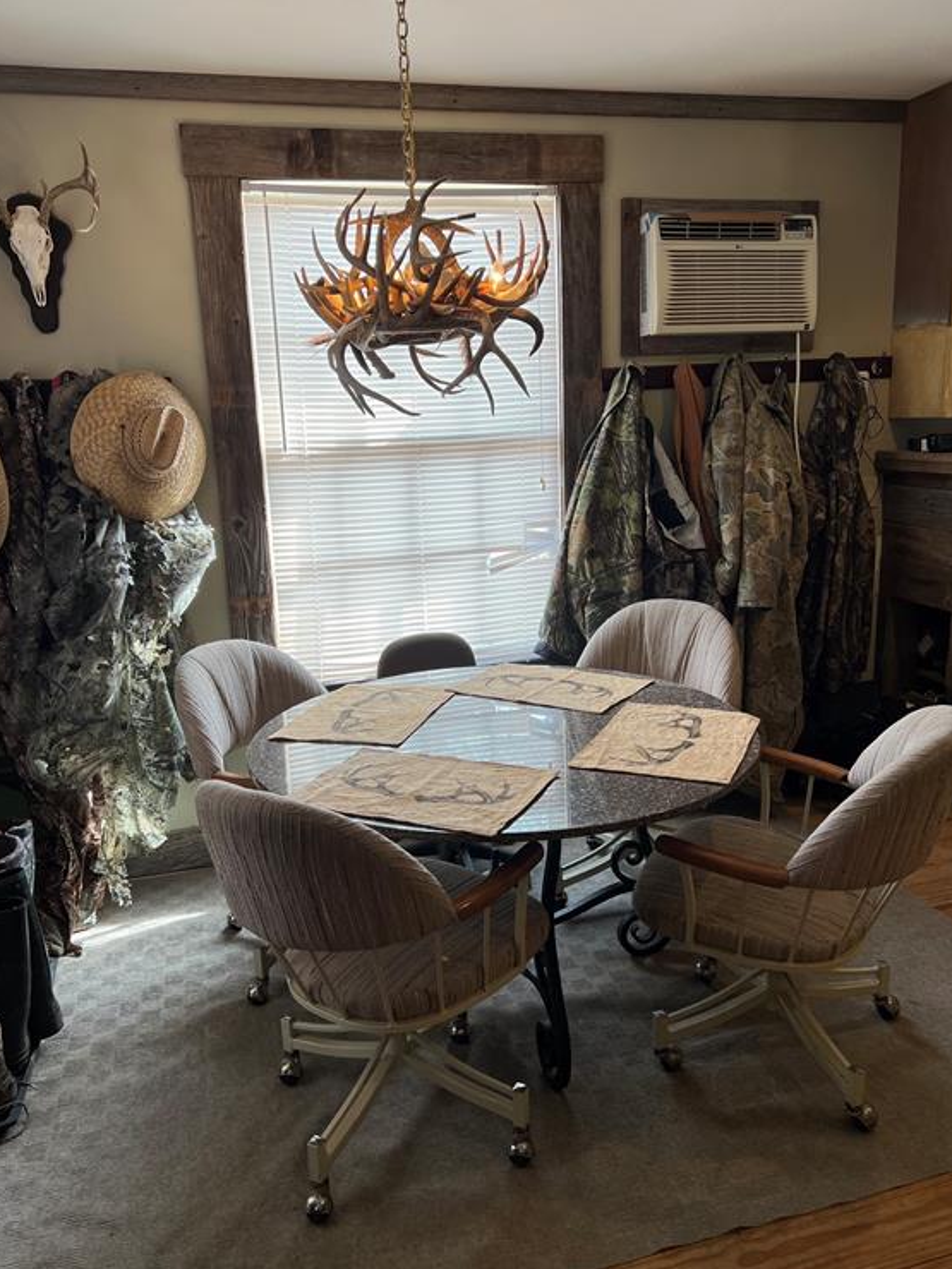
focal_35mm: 27
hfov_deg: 51.4
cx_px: 485
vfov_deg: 65.3
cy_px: 624
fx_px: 990
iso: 40
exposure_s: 1/120
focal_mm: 5.7
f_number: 1.5
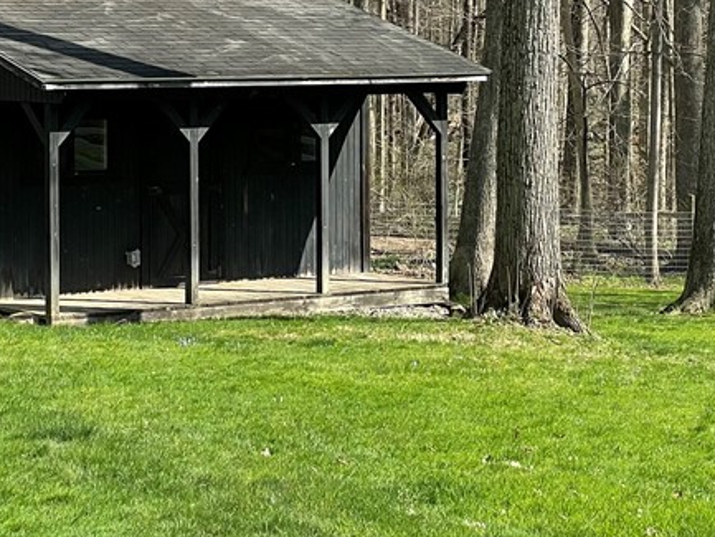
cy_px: -36
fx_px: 2541
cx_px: 91
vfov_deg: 11.9
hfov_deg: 15.8
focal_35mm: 123
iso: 25
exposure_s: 1/856
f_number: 2
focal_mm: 6
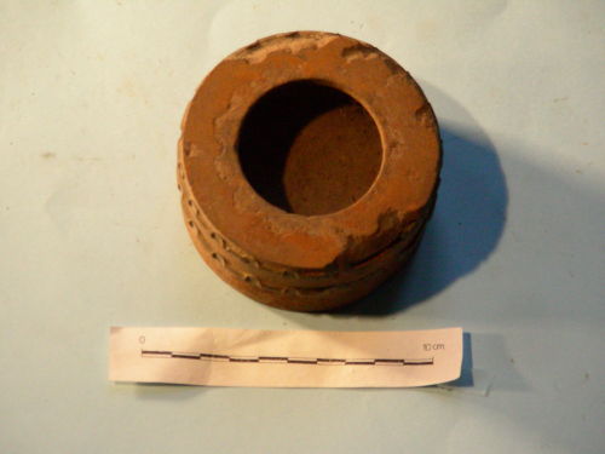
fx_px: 3426
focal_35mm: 196
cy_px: 227
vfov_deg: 7.6
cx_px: 302
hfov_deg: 10.1
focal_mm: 32.7
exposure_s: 1/196
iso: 400
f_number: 3.5
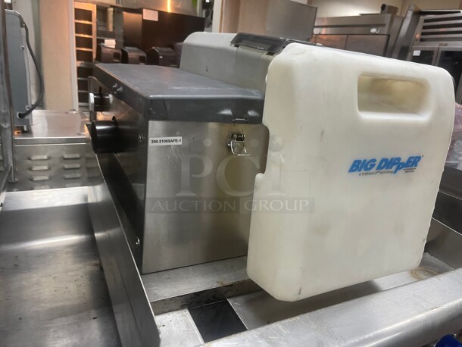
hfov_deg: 67.3
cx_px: 231
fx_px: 347
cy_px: 174
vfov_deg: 53.1
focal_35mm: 26
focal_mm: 5.1
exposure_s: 1/60
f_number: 1.6
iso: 125
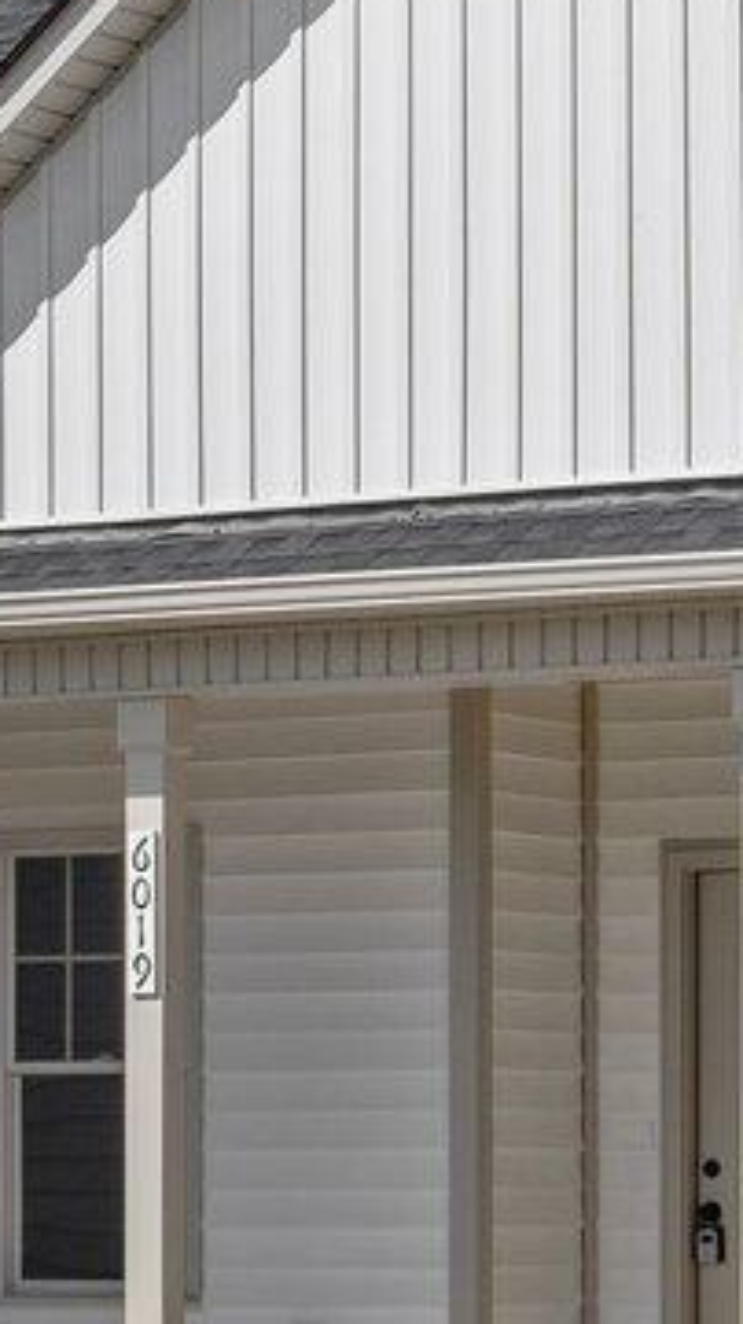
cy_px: 811
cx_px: -283
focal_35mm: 179
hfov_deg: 6.7
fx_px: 6281
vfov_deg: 12.0
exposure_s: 1/1250
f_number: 8
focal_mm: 30
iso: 250
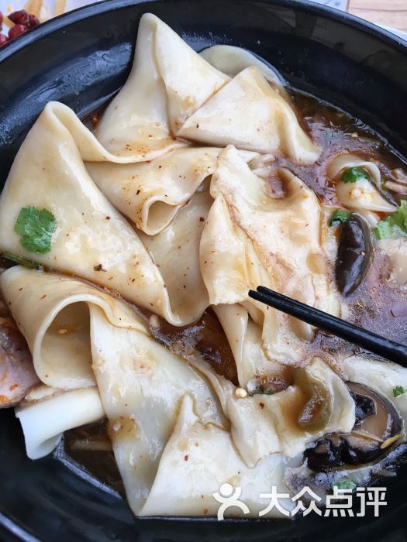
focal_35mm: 29
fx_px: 455
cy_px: 271
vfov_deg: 61.7
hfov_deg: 48.2
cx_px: 204
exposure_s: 1/33
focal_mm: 4.15
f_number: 2.2
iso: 32
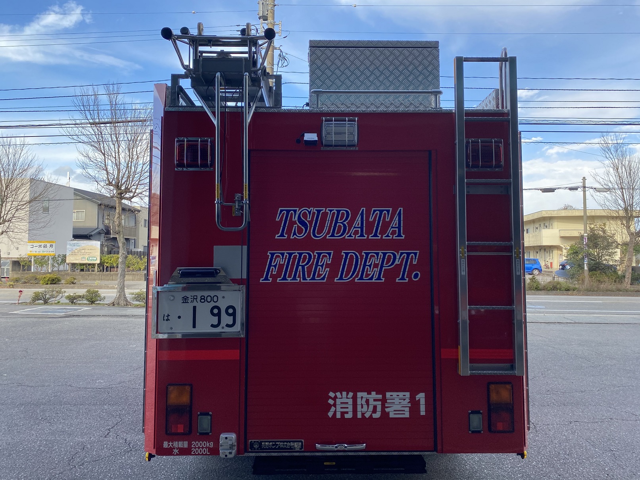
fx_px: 481
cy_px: 240
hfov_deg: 67.3
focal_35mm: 26
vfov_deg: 53.1
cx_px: 320
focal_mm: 4.25
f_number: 1.8
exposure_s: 1/544
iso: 32
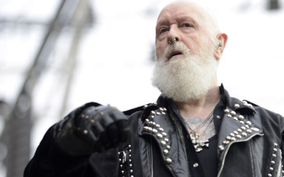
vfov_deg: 8.0
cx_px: 180
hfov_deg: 12.8
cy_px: 105
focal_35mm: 163
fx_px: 1261
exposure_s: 1/800
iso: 400
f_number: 2.8
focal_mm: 120
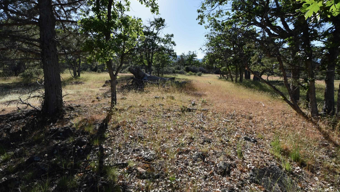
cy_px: 79
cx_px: 169
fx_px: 144
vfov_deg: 66.6
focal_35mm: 16
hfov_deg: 99.4
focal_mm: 10
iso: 140
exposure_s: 1/250
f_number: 8
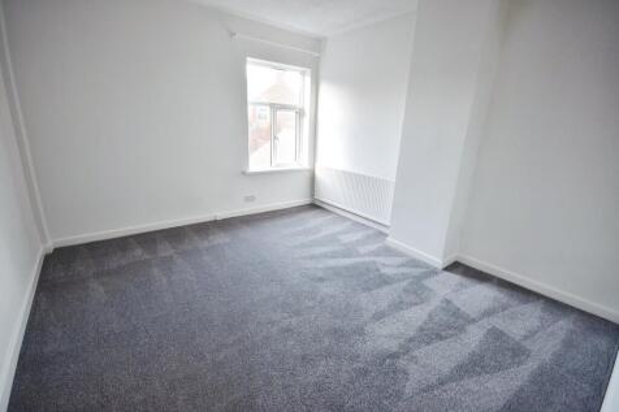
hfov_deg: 100.4
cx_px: 310
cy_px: 206
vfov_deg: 77.3
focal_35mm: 15
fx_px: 258
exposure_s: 1/60
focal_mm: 10
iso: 560
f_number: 4
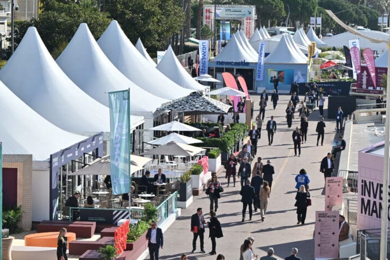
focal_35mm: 132
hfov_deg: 15.5
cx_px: 258
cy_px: 152
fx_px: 1430
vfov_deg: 10.4
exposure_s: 1/500
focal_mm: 99
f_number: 10
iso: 200
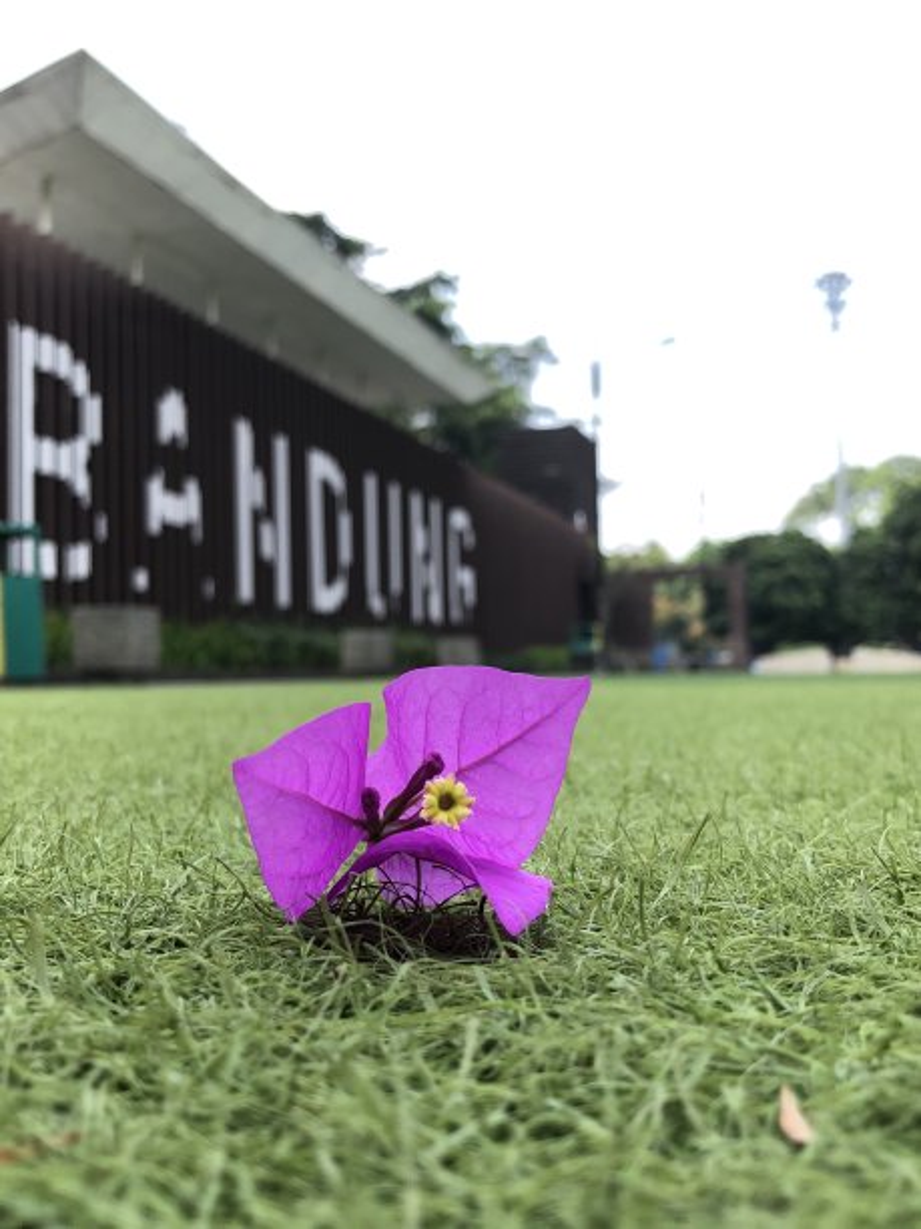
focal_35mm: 28
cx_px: 460
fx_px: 993
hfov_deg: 49.7
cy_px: 614
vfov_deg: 63.4
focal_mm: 3.99
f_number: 1.8
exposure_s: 1/306
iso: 20
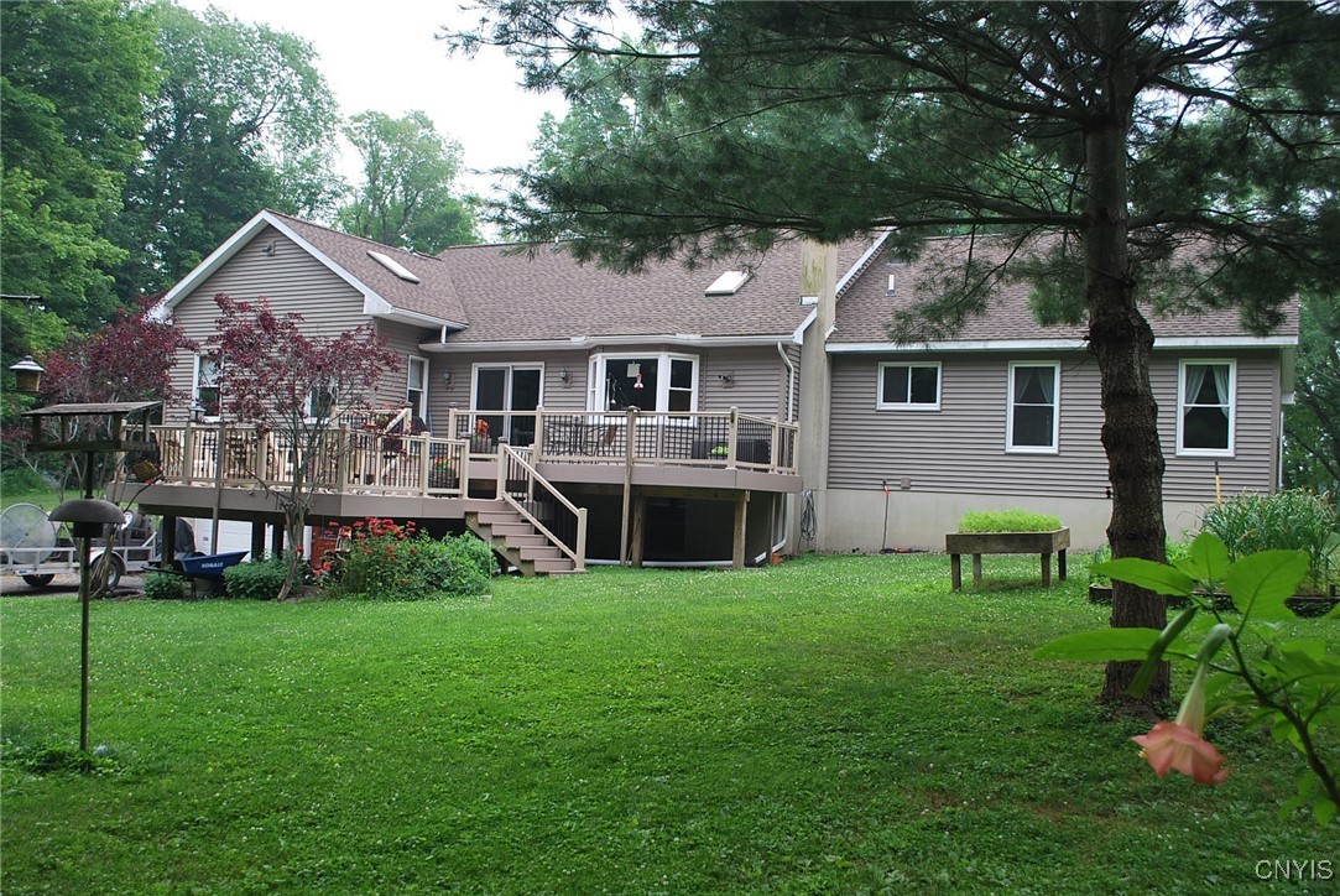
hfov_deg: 57.2
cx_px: 670
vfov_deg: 40.0
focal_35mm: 33
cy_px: 448
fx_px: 1229
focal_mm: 22
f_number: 5.6
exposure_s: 1/125
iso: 160
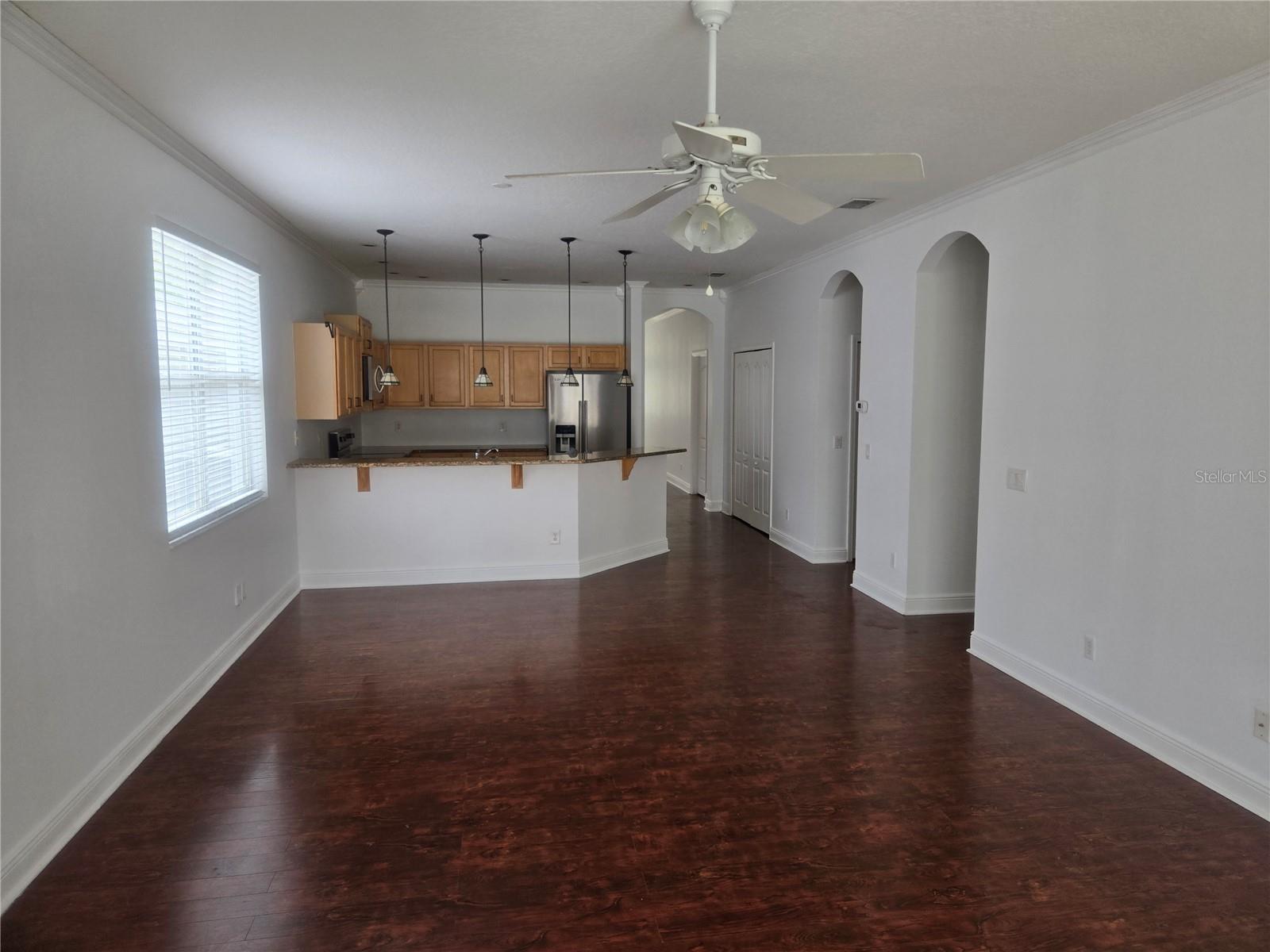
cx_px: 635
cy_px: 476
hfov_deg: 73.9
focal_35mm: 23
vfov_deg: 58.9
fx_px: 844
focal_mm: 5.4
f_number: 1.8
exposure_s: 1/120
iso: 50
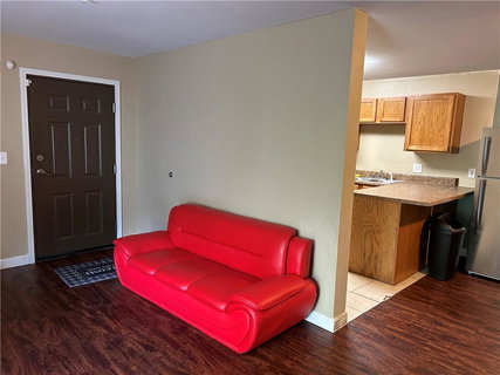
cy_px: 188
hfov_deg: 67.3
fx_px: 375
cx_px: 250
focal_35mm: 26
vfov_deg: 53.0
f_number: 1.5
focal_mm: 5.7
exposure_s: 1/60
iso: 320
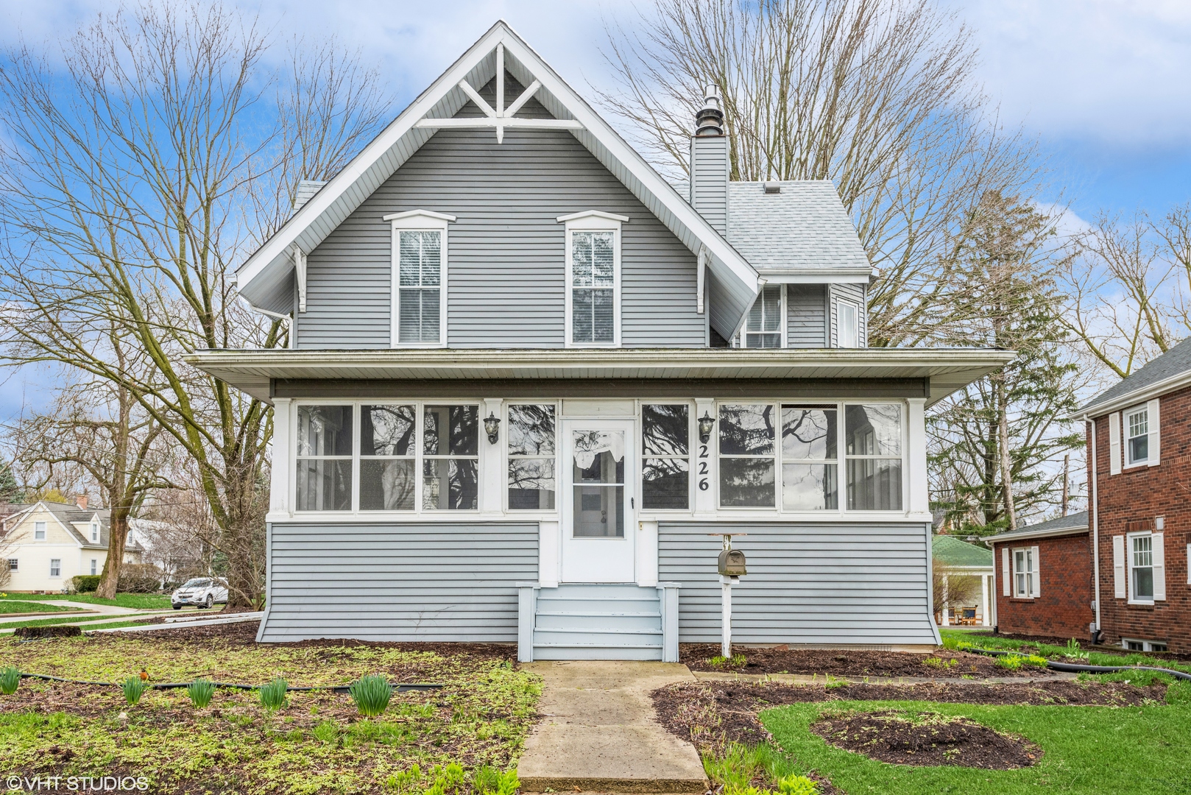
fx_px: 860
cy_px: 398
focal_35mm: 26
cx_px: 596
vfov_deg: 49.6
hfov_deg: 69.4
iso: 400
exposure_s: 1/200
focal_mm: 26
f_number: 8
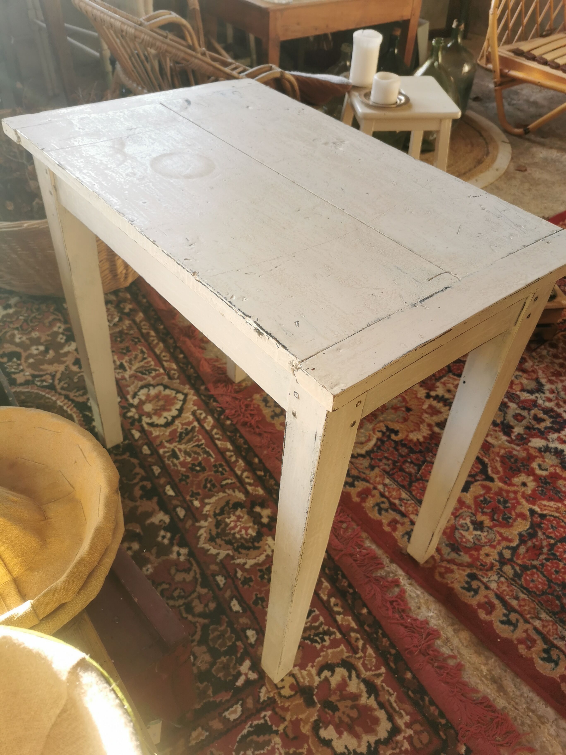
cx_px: 283
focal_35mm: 27
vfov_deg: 65.3
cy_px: 378
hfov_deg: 51.4
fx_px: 589
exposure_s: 1/114
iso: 50
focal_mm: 5.58
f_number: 1.8
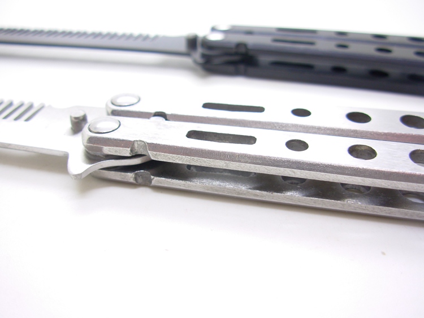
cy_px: 159
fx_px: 466
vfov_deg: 37.7
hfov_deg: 49.0
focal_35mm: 38
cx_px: 212
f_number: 2.9
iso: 50
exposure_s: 1/45.3
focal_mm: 6.3
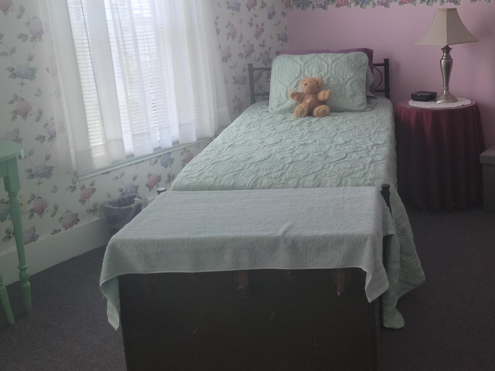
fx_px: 658
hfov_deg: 40.5
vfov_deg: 31.4
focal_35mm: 46
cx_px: 344
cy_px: 136
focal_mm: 5.9
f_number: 2
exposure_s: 1/60
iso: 125
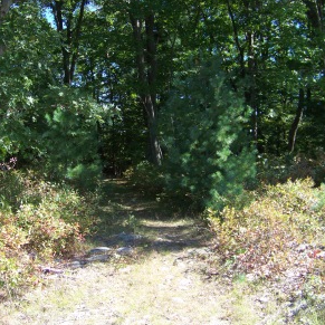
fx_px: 457
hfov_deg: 38.9
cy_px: 162
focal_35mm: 43
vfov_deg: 39.2
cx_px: 125
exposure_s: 1/250
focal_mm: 5.85
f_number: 2.8
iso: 65
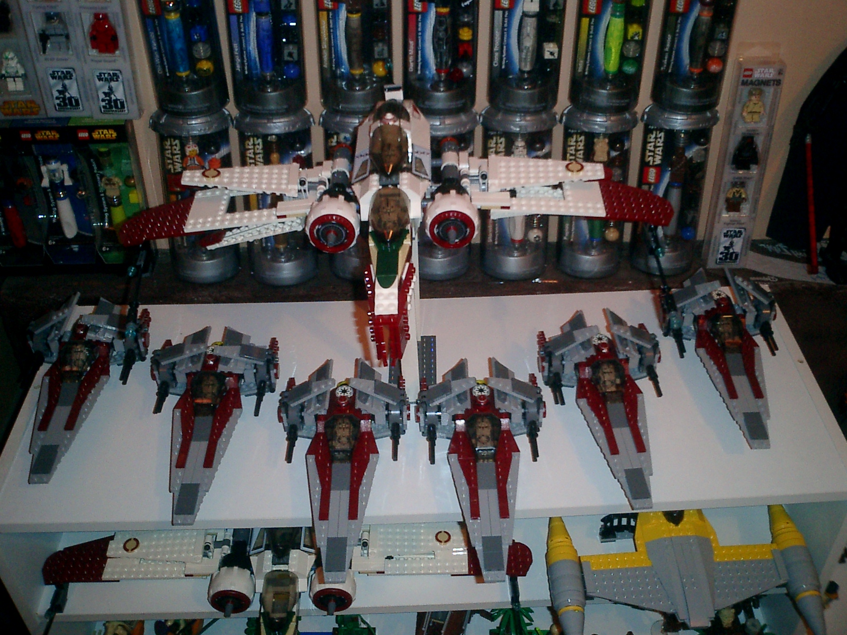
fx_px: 881
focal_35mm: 36
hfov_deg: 51.4
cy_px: 318
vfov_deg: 39.7
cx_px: 424
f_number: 3.2
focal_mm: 7.5
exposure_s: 1/30
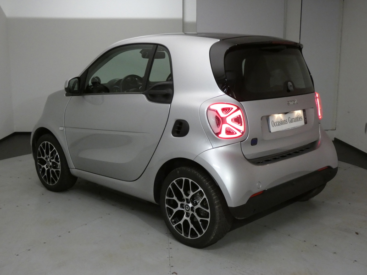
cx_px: 184
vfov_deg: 35.1
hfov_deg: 45.8
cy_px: 138
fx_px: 435
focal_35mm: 41
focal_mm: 7.3
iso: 800
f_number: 3.6
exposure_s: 1/80
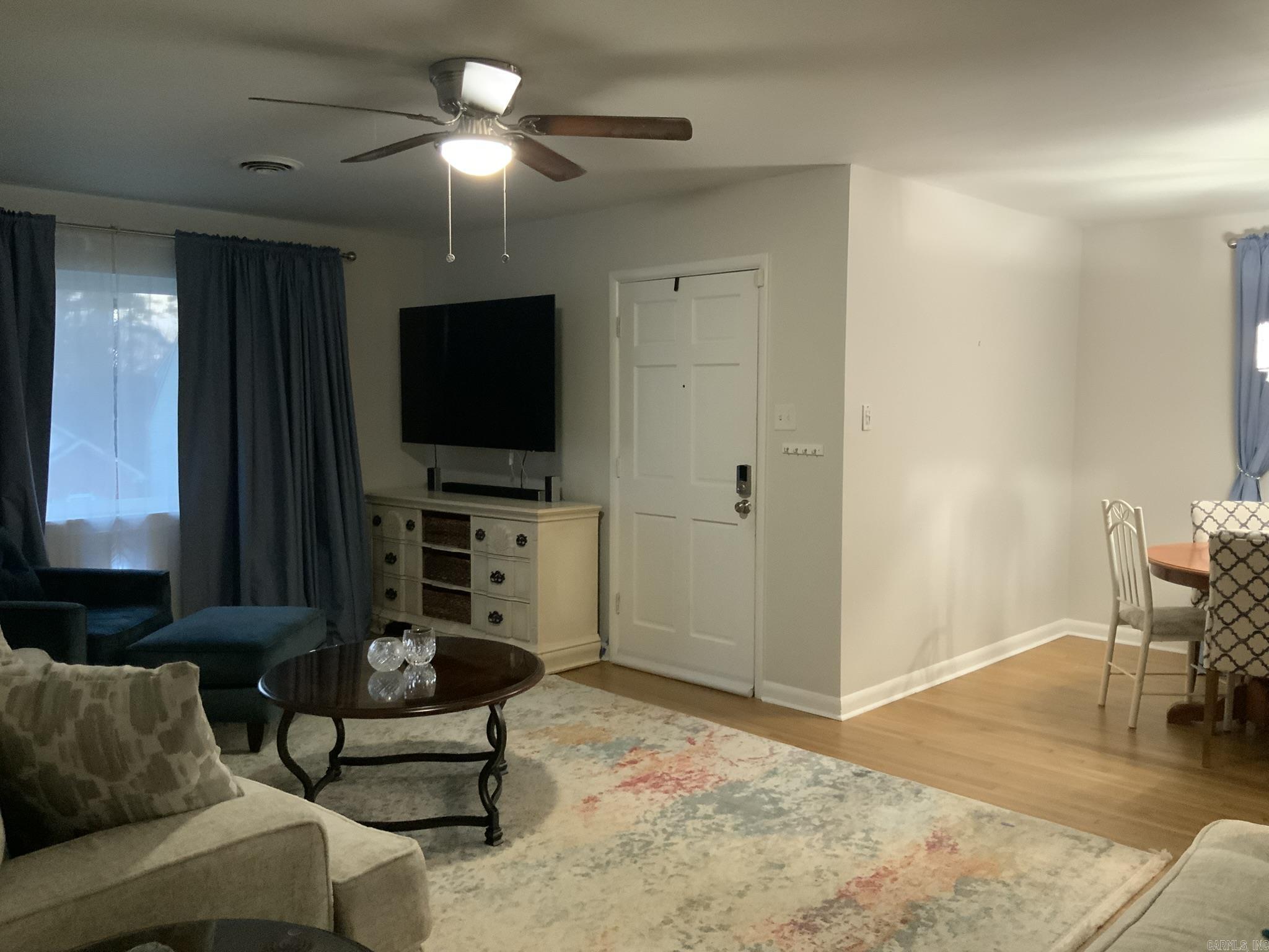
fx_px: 1063
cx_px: 634
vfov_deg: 48.2
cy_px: 476
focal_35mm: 29
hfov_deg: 61.7
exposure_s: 1/40
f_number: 1.8
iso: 320
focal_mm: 3
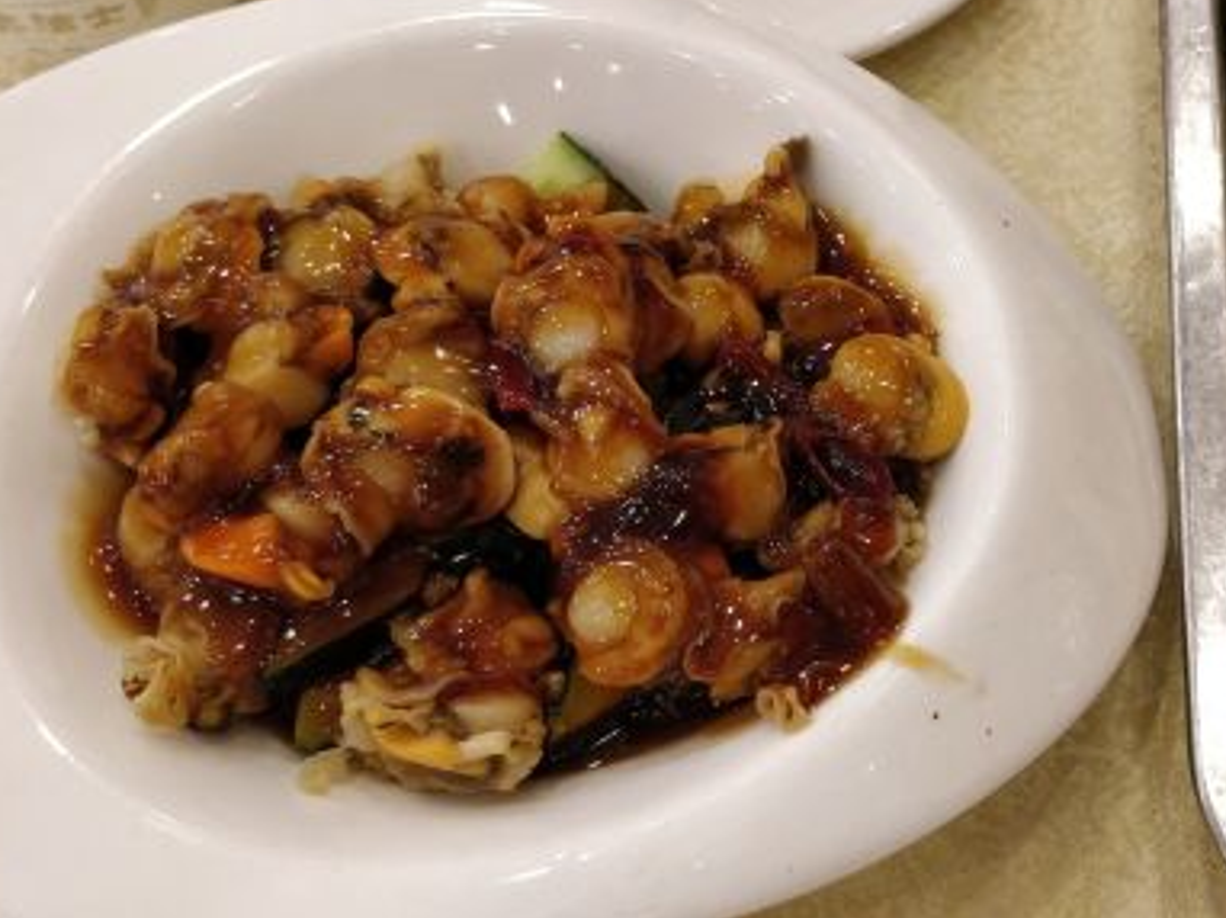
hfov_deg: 41.5
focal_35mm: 44
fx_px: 1557
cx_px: 940
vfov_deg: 32.8
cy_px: 380
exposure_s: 1/50
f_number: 1.7
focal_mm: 4.1
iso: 640
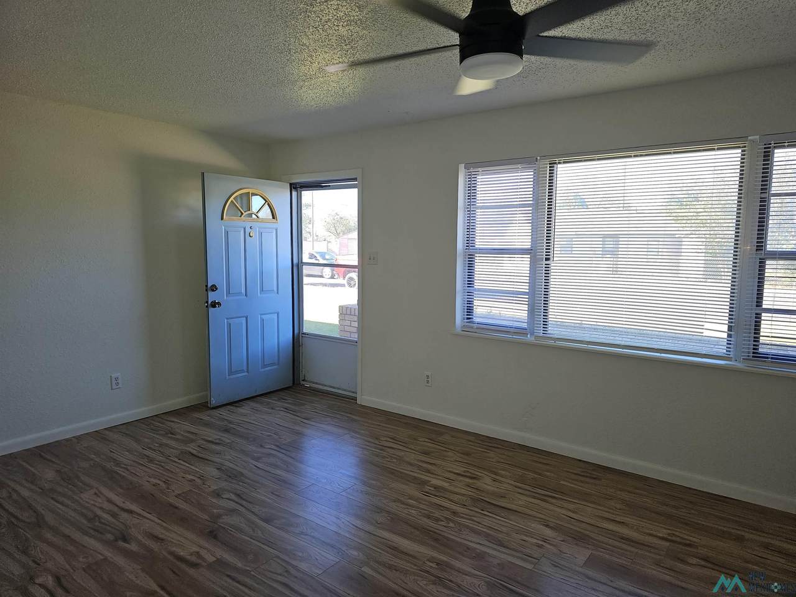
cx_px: 398
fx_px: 529
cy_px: 298
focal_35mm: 23
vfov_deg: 58.9
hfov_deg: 73.9
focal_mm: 6.3
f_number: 1.7
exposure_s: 1/60
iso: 25
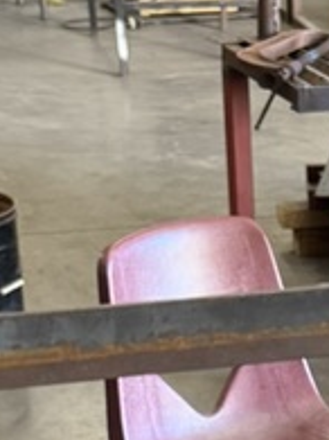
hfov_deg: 11.4
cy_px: 663
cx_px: 430
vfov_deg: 14.6
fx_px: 1598
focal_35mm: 126
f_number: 1.78
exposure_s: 1/60
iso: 250
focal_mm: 6.76
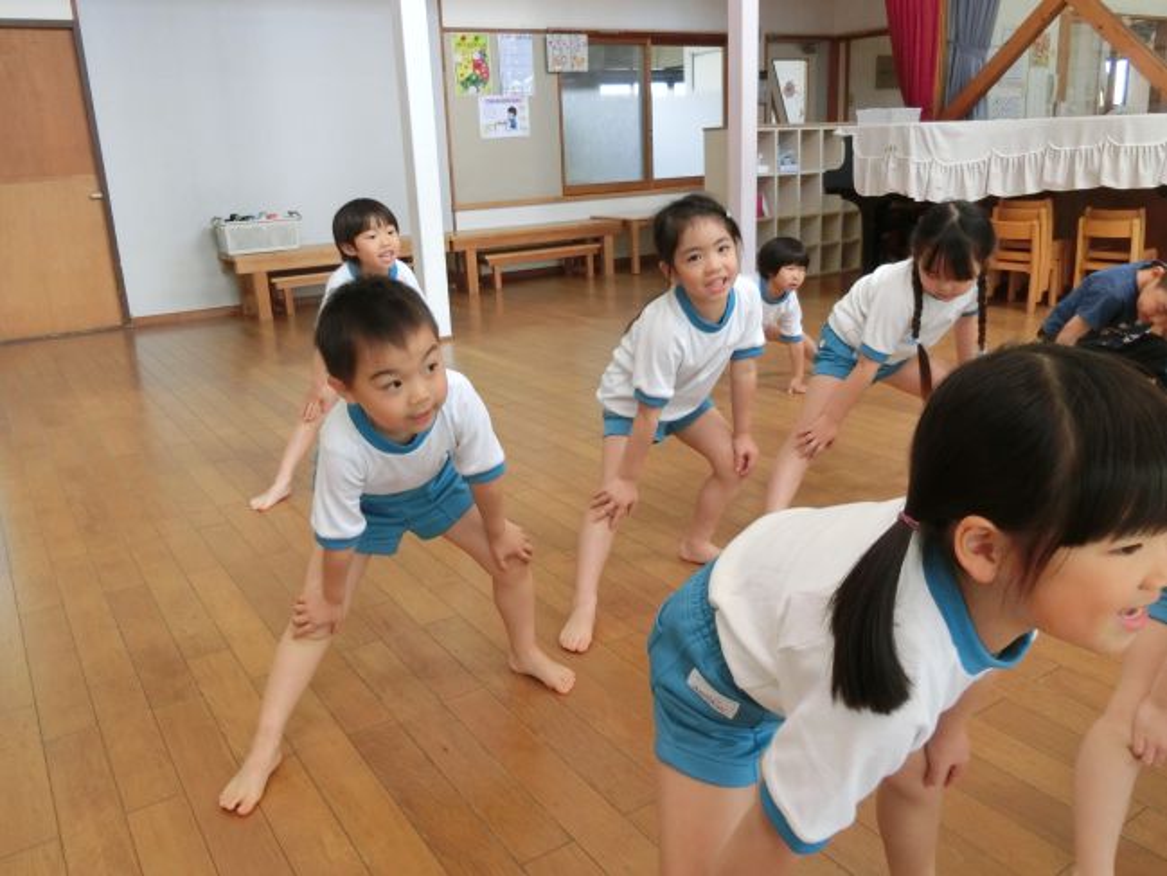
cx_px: 584
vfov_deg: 48.2
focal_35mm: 29
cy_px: 438
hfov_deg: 61.7
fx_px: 978
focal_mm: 5.2
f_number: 3.7
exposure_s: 1/100
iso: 400
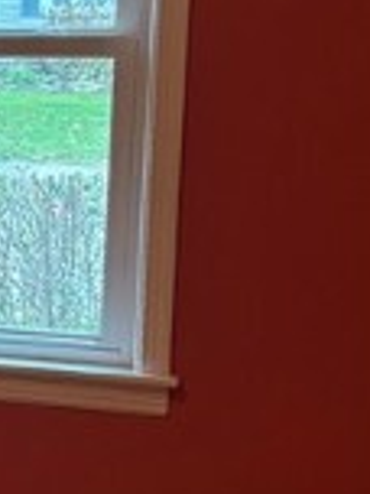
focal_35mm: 131
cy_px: 332
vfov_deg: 15.0
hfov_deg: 9.9
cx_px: -539
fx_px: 1867
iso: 250
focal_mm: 5.96
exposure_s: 1/60
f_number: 1.6
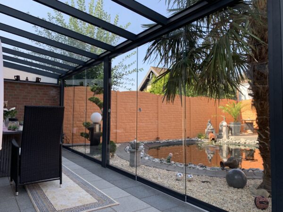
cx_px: 142
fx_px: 213
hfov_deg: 67.3
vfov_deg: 53.1
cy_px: 106
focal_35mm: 26
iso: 25
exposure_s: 1/310
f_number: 1.8
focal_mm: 4.25
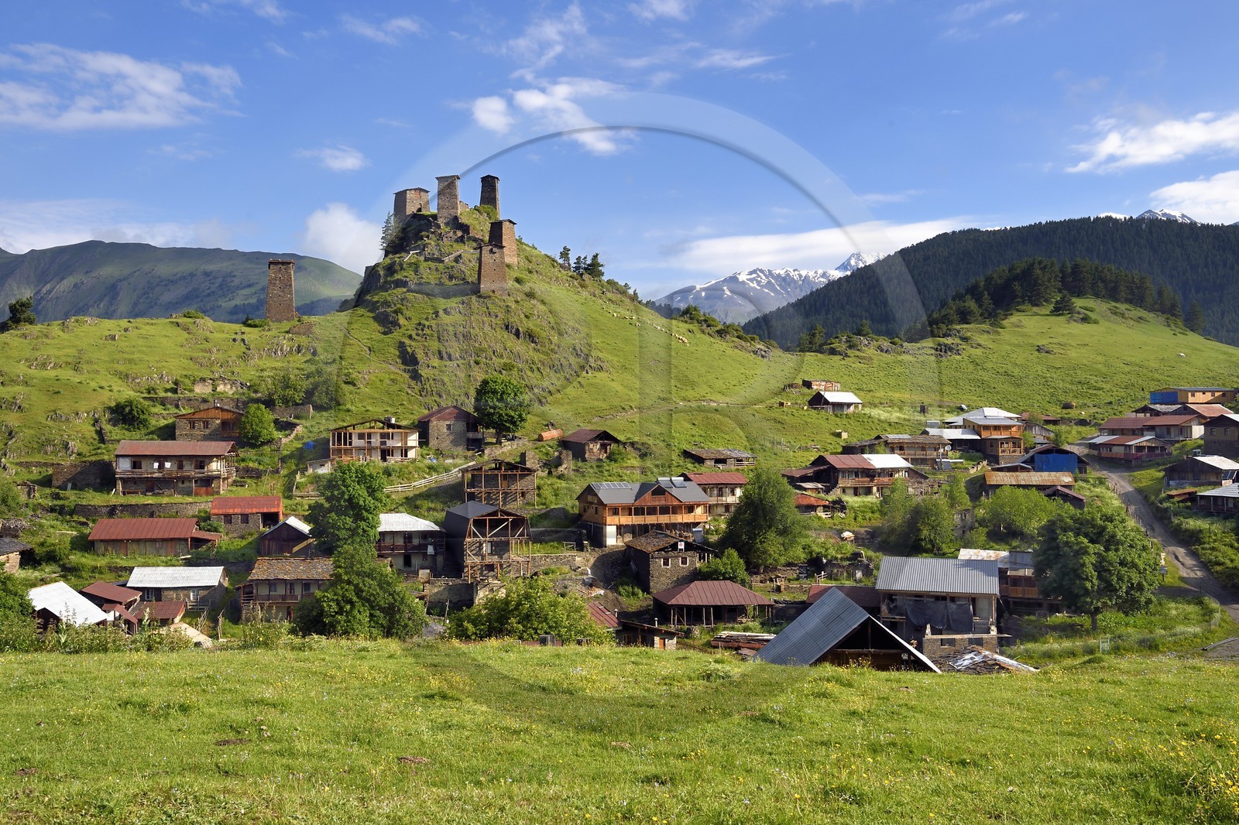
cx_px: 620
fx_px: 1204
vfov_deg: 37.8
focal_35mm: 35
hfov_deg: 54.4
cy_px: 412
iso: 200
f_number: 14
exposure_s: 1/200
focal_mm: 35
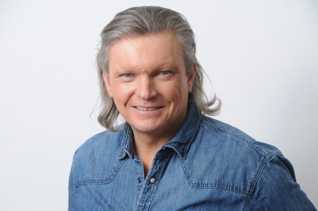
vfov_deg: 8.7
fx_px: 1389
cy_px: 106
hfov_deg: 13.1
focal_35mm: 158
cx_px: 159
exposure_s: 1/125
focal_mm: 105
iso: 200
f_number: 11
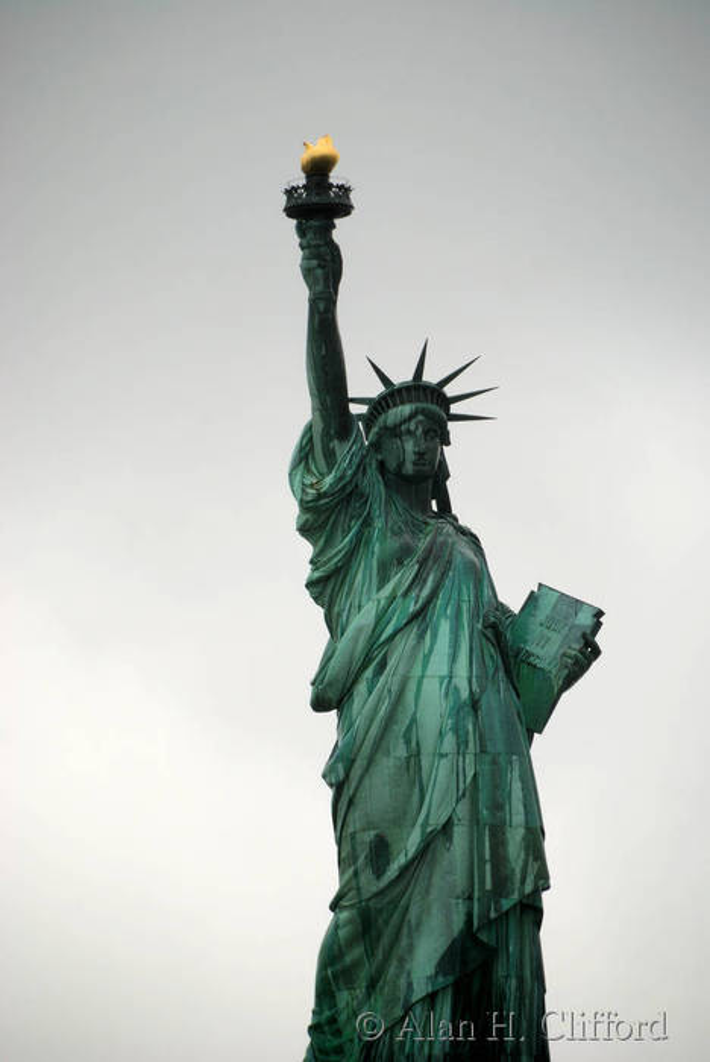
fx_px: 8857
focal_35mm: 300
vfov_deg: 6.9
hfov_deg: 4.6
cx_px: 355
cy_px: 531
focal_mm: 200
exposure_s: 1/200
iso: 140
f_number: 5.6
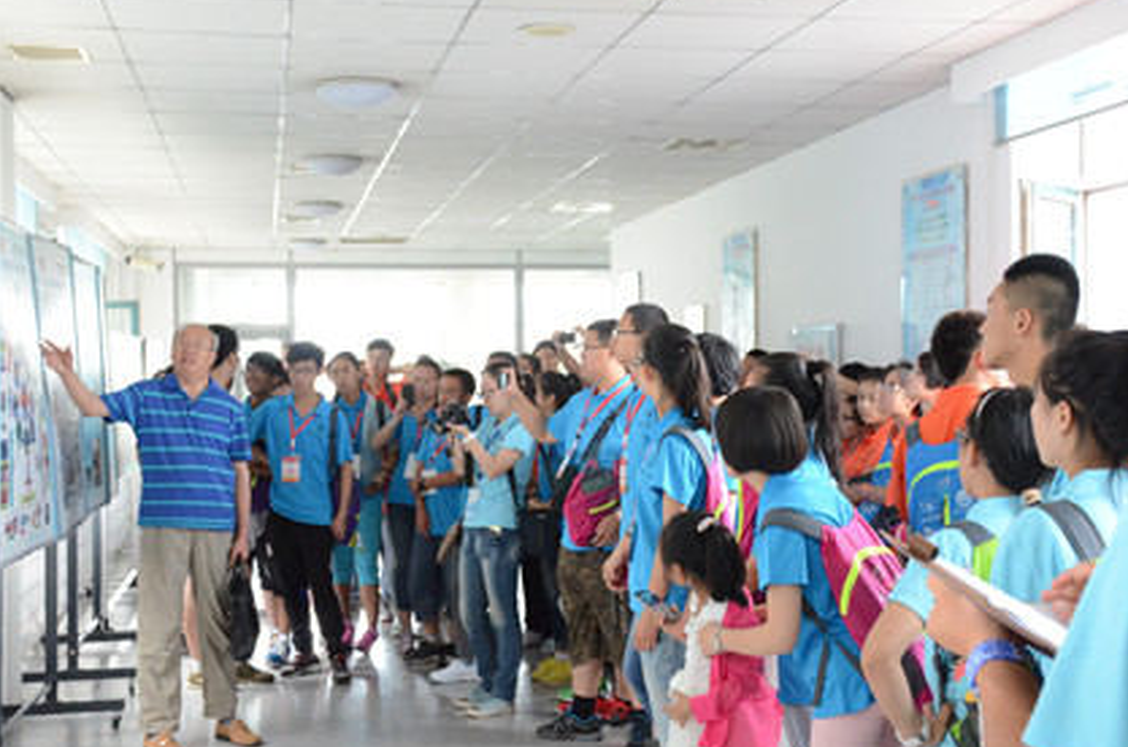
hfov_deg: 40.7
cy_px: 367
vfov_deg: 27.6
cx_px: 582
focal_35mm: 49
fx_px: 1519
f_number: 4.5
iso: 3200
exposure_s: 1/80
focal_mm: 27
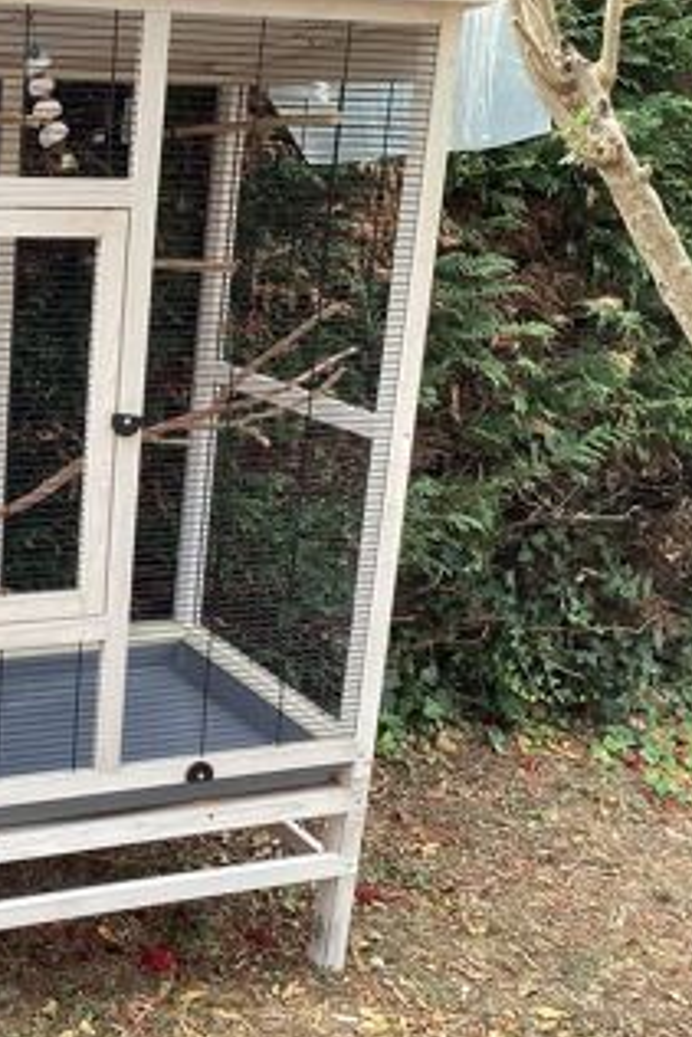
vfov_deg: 40.3
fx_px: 1411
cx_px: -43
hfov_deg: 25.8
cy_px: 505
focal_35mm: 49
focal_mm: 3.3
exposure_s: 1/60
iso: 50
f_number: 2.4
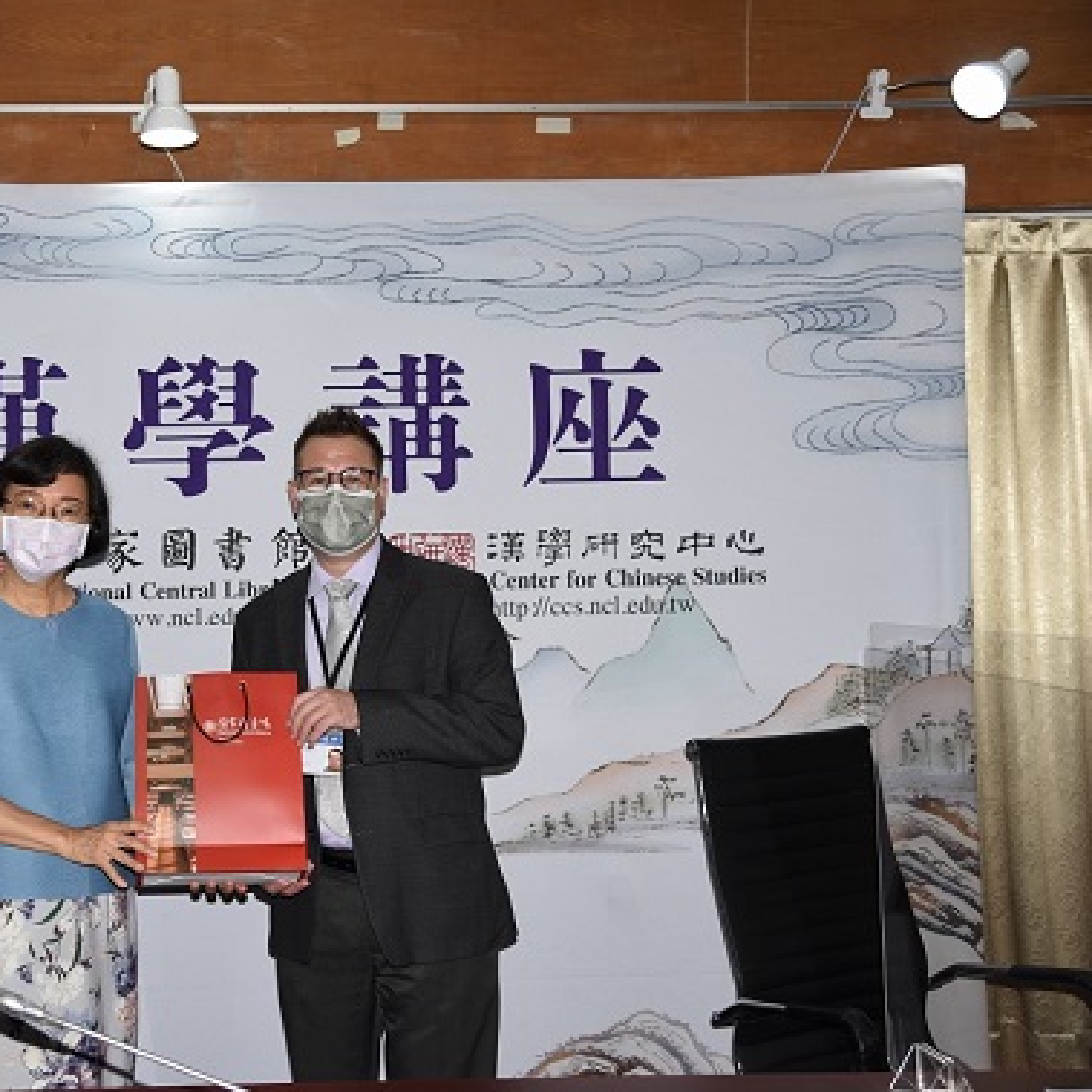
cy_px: 546
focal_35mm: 44
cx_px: 265
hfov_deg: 37.4
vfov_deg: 38.3
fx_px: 1570
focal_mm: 34
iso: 100
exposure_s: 1/50
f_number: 4
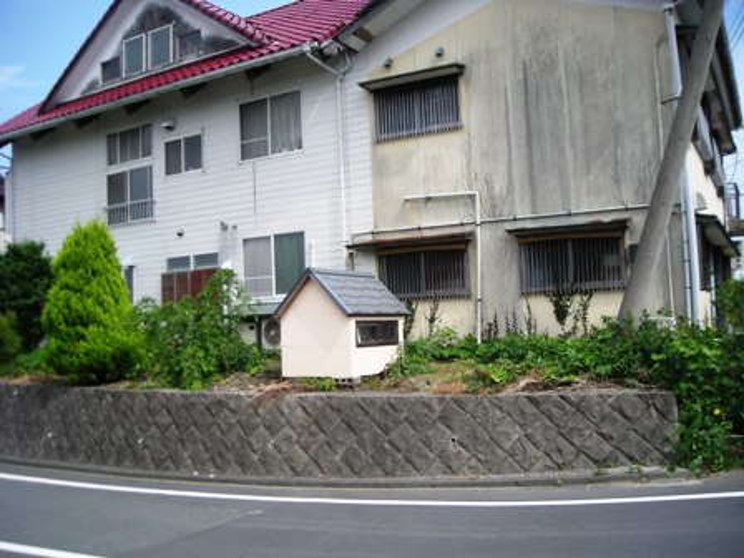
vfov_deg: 40.7
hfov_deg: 52.6
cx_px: 372
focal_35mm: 35
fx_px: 752
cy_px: 279
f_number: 5.7
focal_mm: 5.7
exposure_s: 1/147
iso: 50
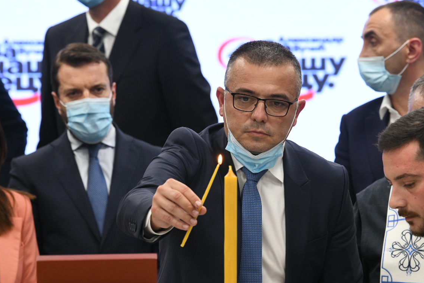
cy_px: 121
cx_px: 231
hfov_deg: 10.6
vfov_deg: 7.1
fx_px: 2285
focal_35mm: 194
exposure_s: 1/125
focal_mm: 135
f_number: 5.6
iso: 2000
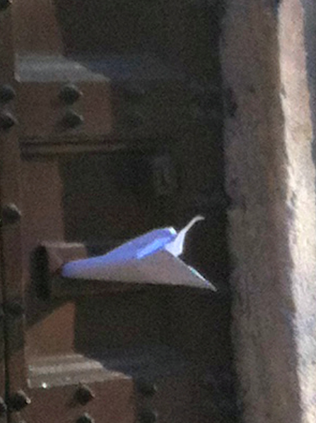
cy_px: -12
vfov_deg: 8.6
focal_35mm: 230
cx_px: -709
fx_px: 2805
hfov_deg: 5.9
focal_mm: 3.85
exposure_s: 1/284
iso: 80
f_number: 2.8
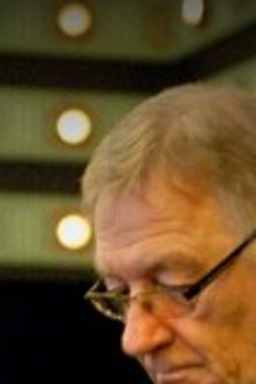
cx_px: 150
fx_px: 1952
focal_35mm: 183
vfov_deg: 10.9
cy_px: 560
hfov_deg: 7.5
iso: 6400
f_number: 3.2
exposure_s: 1/40
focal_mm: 62
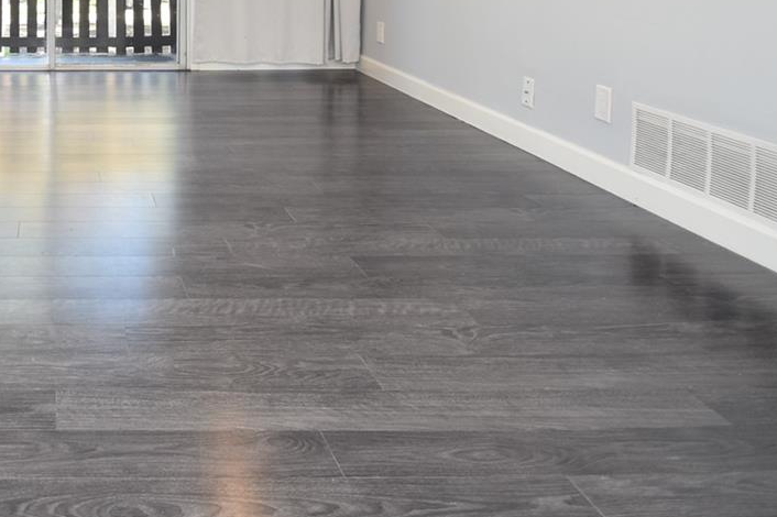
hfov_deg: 48.7
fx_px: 733
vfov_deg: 34.5
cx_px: 51
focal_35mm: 34
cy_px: -24
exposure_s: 1/60
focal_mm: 10
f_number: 4
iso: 200
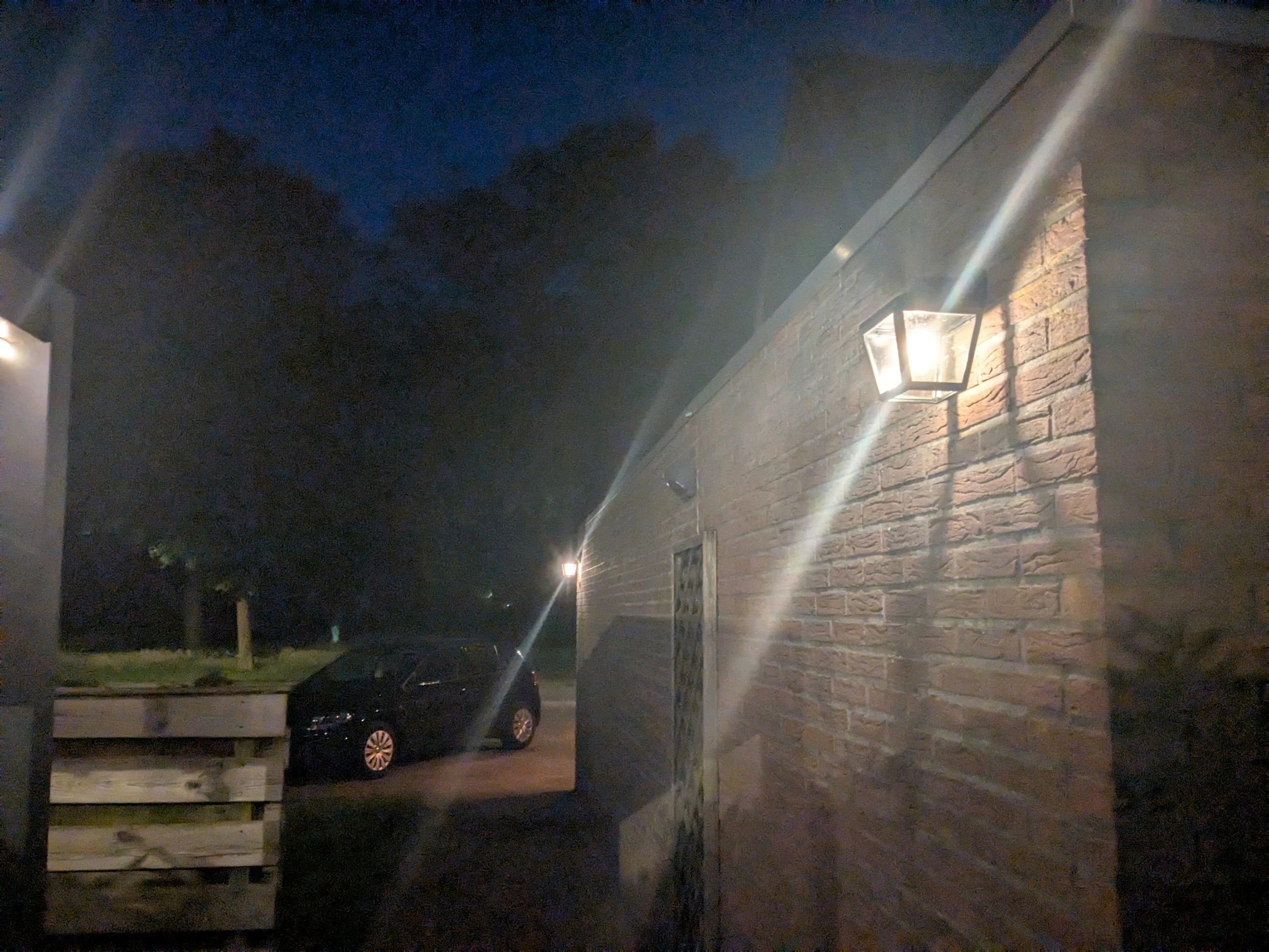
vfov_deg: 51.4
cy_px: 476
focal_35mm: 27
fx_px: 990
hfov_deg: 65.3
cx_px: 634
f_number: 1.73
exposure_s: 1/25
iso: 994
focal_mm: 4.38
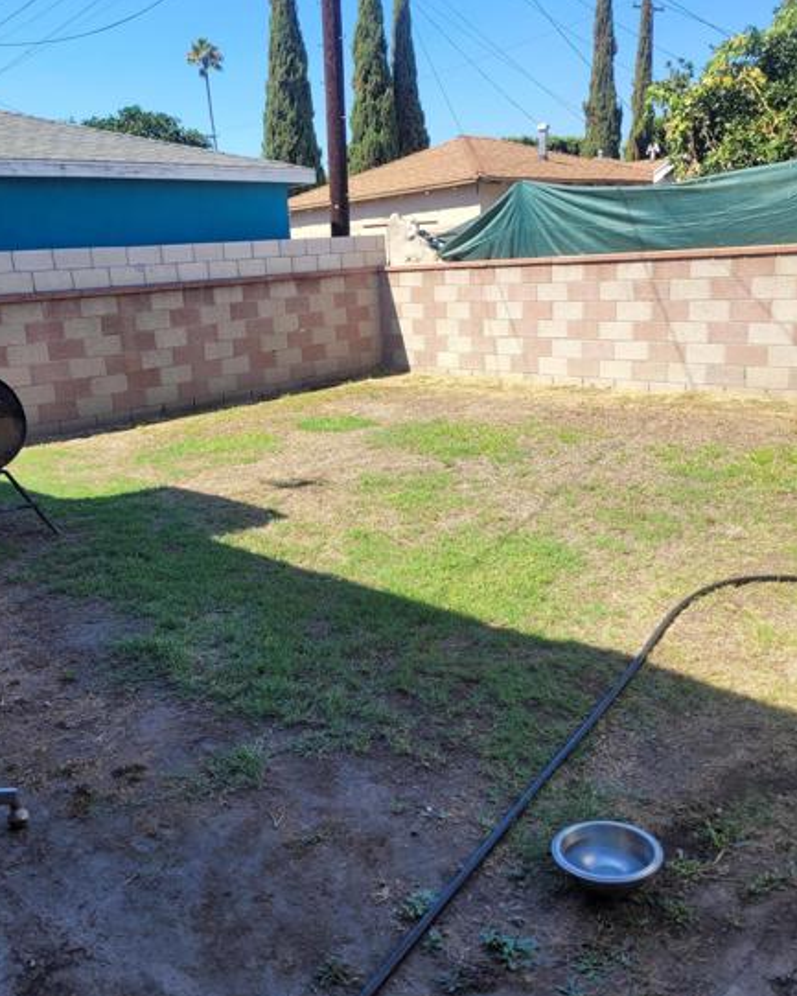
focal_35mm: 30
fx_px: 884
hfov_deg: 48.5
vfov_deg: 58.7
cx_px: 361
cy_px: 523
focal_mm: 5.4
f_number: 1.8
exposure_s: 1/976
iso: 40
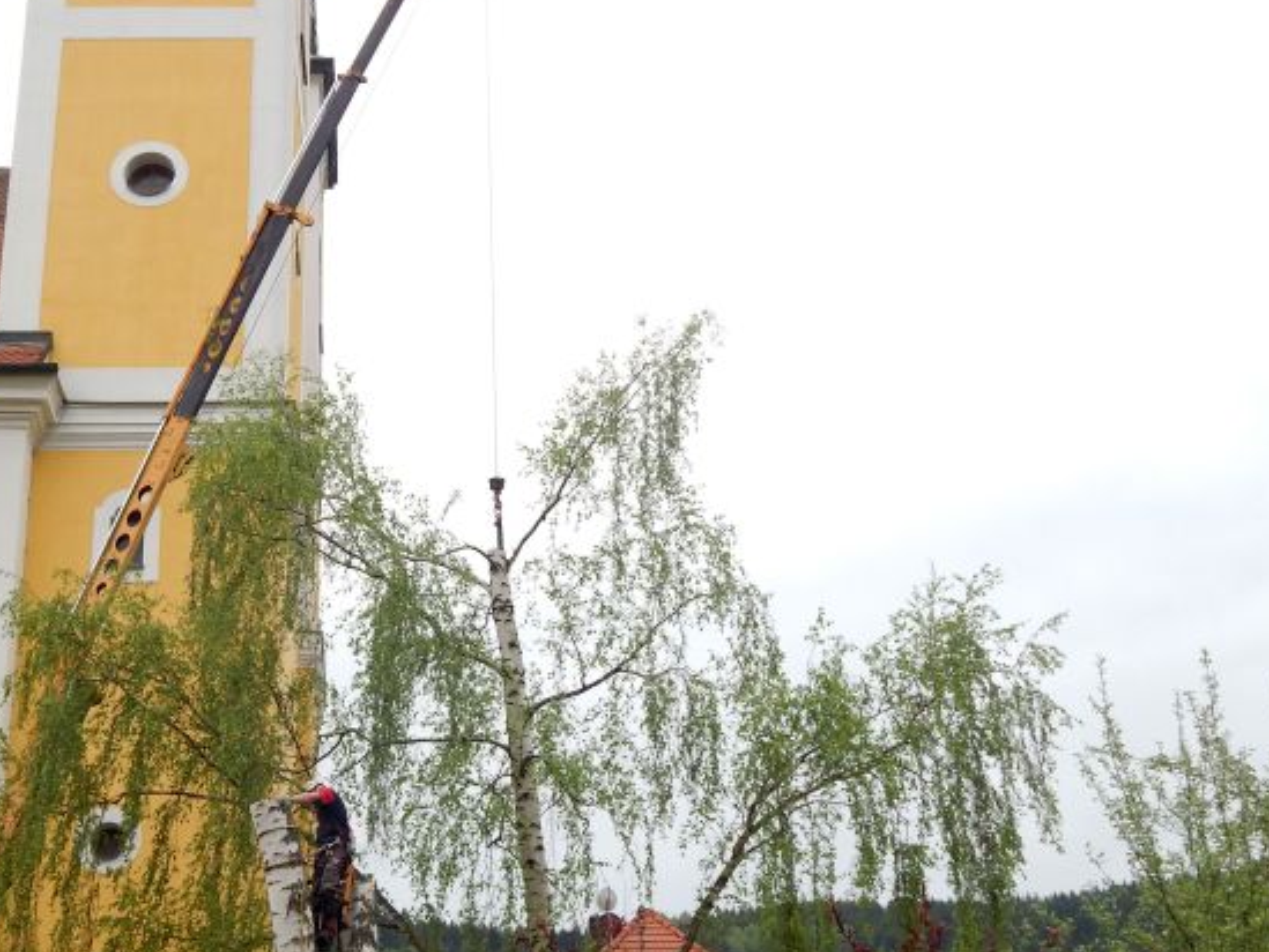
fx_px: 1870
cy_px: 585
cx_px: 448
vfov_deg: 28.5
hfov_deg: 37.2
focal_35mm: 51
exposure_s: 1/500
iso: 125
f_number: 3.3
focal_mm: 6.1
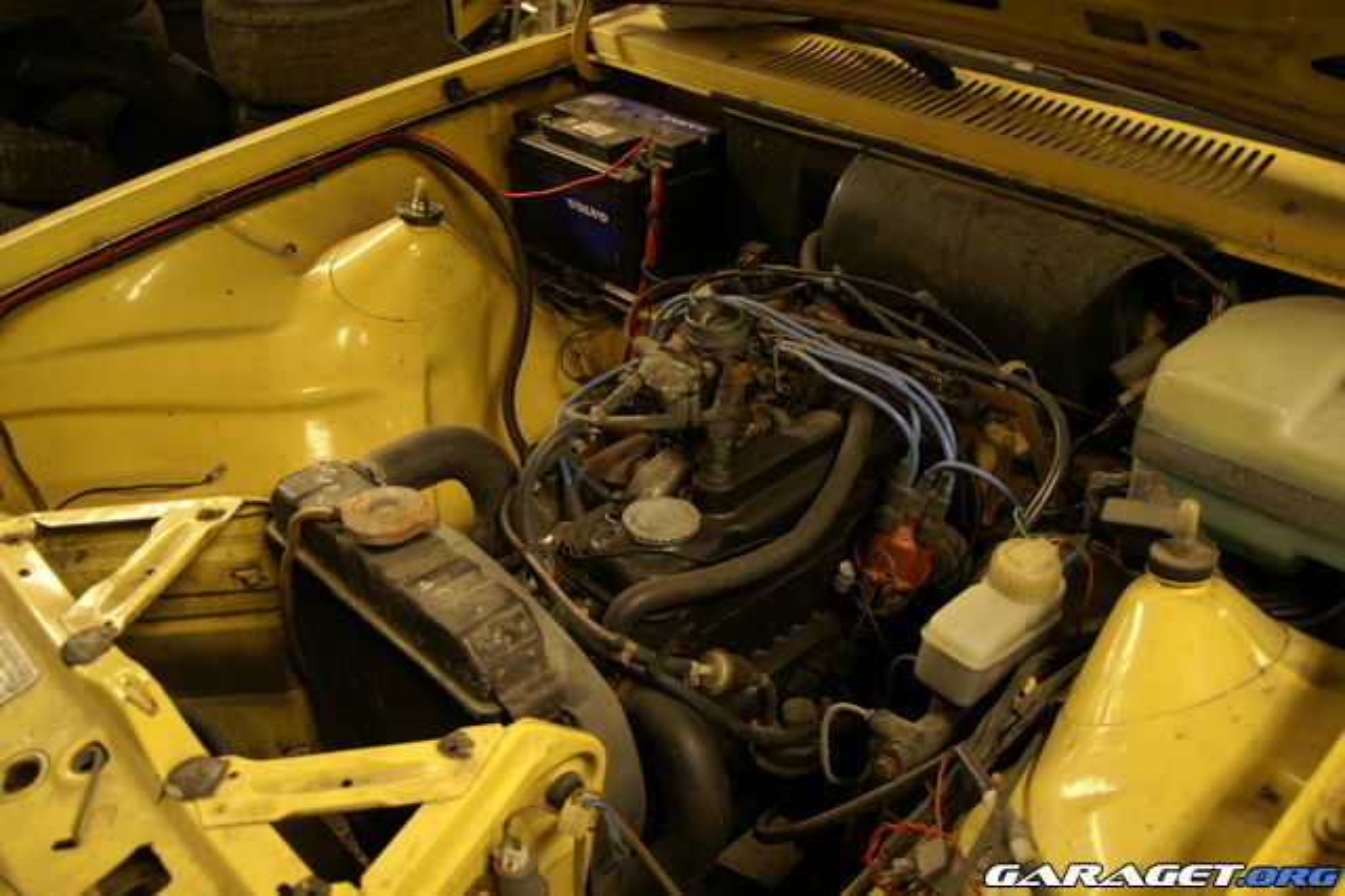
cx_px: 672
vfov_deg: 39.9
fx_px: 1232
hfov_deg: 57.2
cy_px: 448
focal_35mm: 33
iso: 100
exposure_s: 1/10
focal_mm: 22
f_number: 4
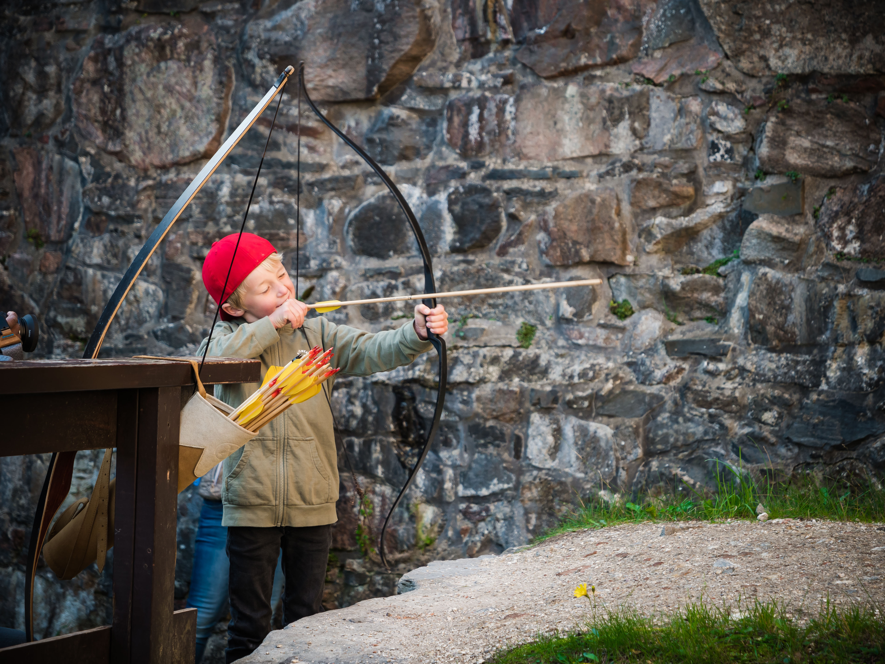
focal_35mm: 108
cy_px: 332
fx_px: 2761
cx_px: 442
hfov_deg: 18.2
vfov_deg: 13.7
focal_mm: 54
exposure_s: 1/80
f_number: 4
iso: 200
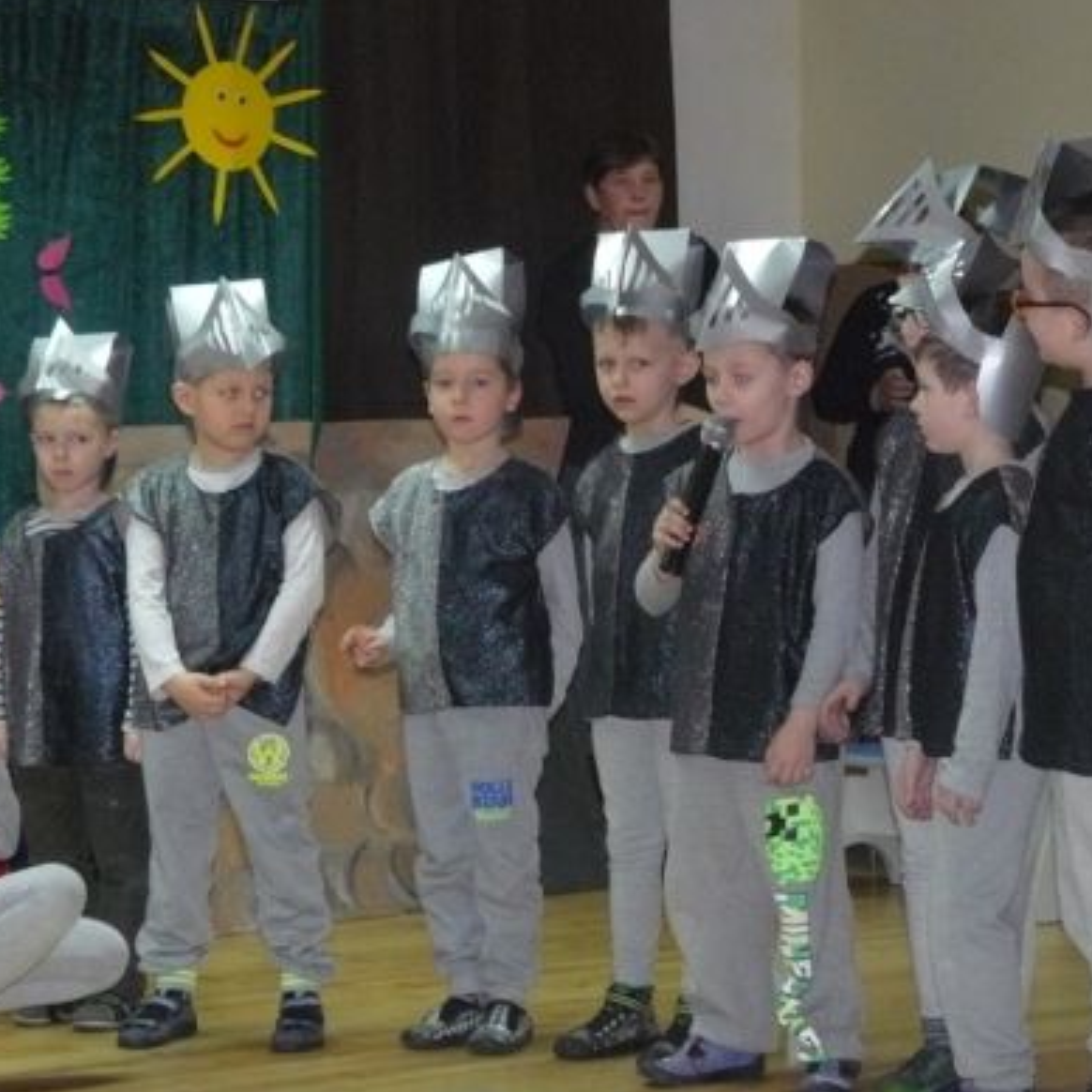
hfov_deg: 16.7
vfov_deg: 16.7
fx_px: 3712
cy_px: 560
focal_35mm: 104
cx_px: 512
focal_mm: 12.6
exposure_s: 1/30
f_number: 3.2
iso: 400
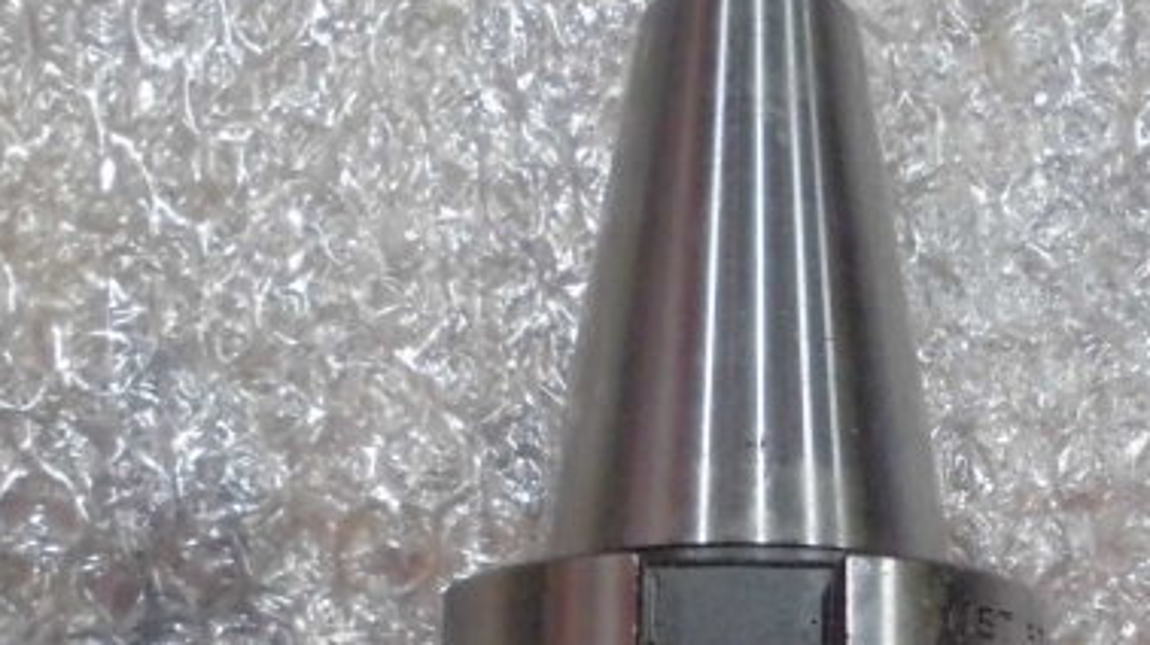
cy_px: 599
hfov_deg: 42.5
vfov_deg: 24.1
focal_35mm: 48
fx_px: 1463
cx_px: 745
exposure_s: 1/50
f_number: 3.5
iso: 800
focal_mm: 4.6
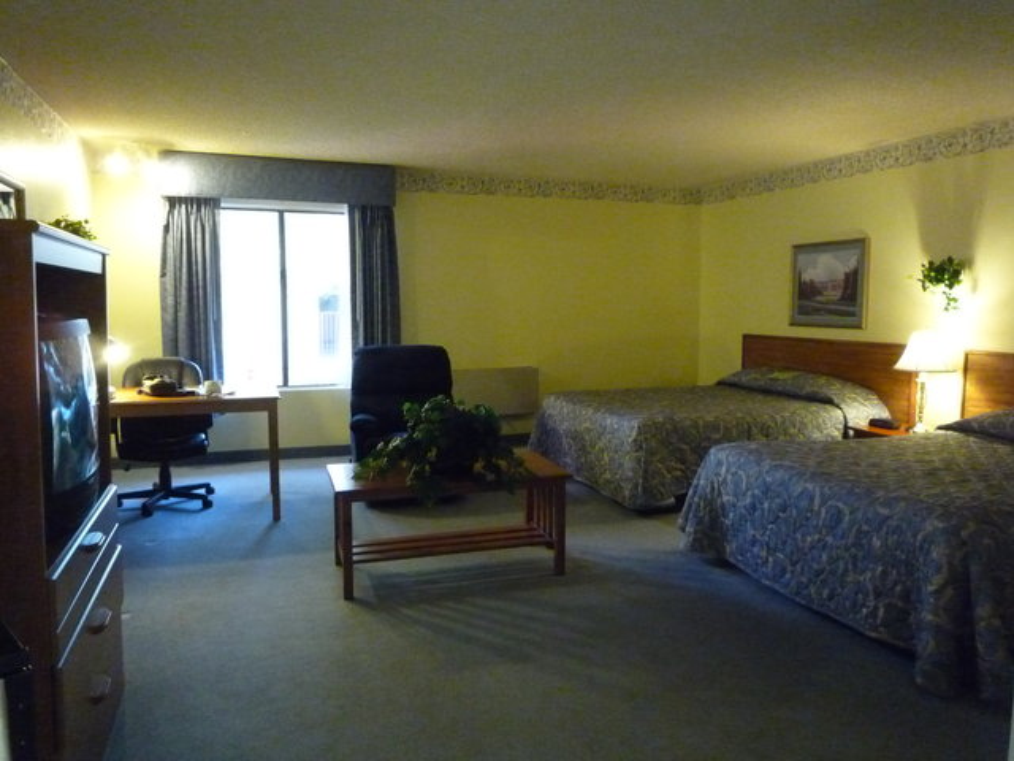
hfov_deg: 69.4
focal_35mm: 25
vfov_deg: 54.9
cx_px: 507
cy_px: 380
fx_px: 732
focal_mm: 4.4
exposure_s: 1/25
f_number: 2.8
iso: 800
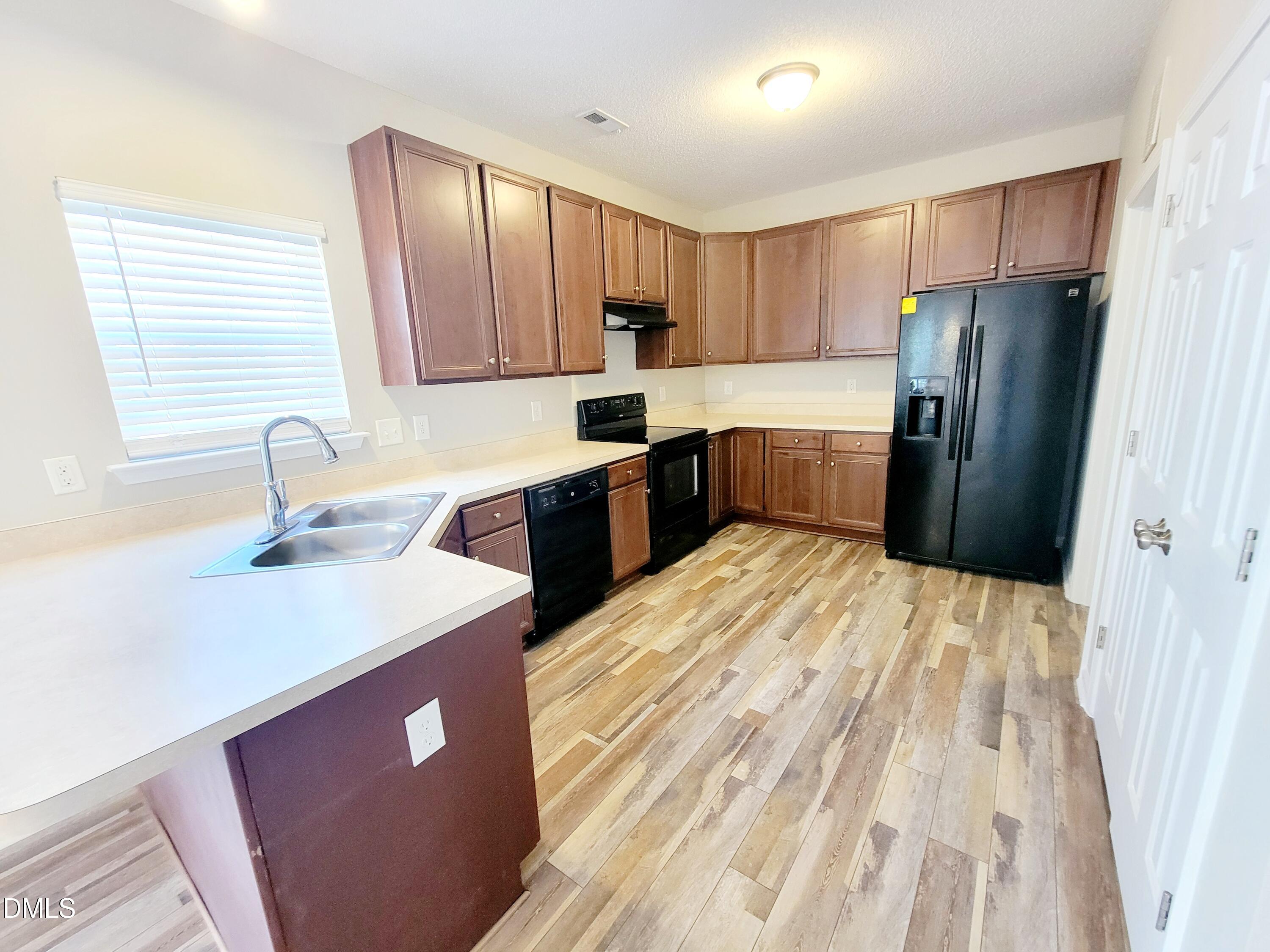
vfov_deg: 89.9
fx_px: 477
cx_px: 635
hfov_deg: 106.2
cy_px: 476
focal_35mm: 13
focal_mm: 2.2
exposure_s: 1/30
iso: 640
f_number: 2.2
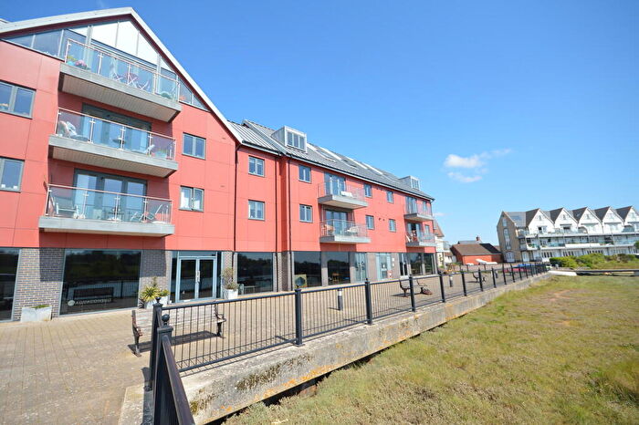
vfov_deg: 77.3
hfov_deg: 100.4
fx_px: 266
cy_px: 212
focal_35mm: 15
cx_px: 320
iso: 100
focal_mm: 10
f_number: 7.1
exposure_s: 1/200
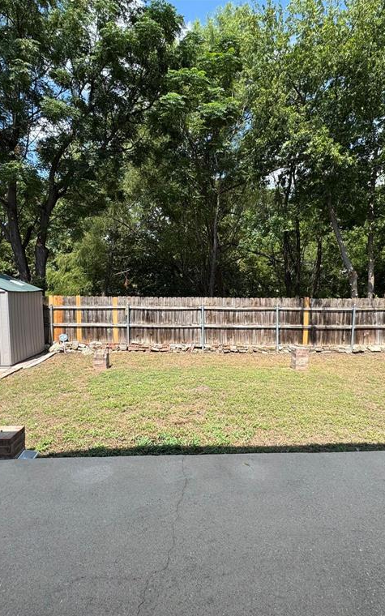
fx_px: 336
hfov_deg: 59.6
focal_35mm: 20
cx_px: 183
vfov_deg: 85.1
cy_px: 310
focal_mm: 2.22
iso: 40
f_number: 2.2
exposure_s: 1/1034
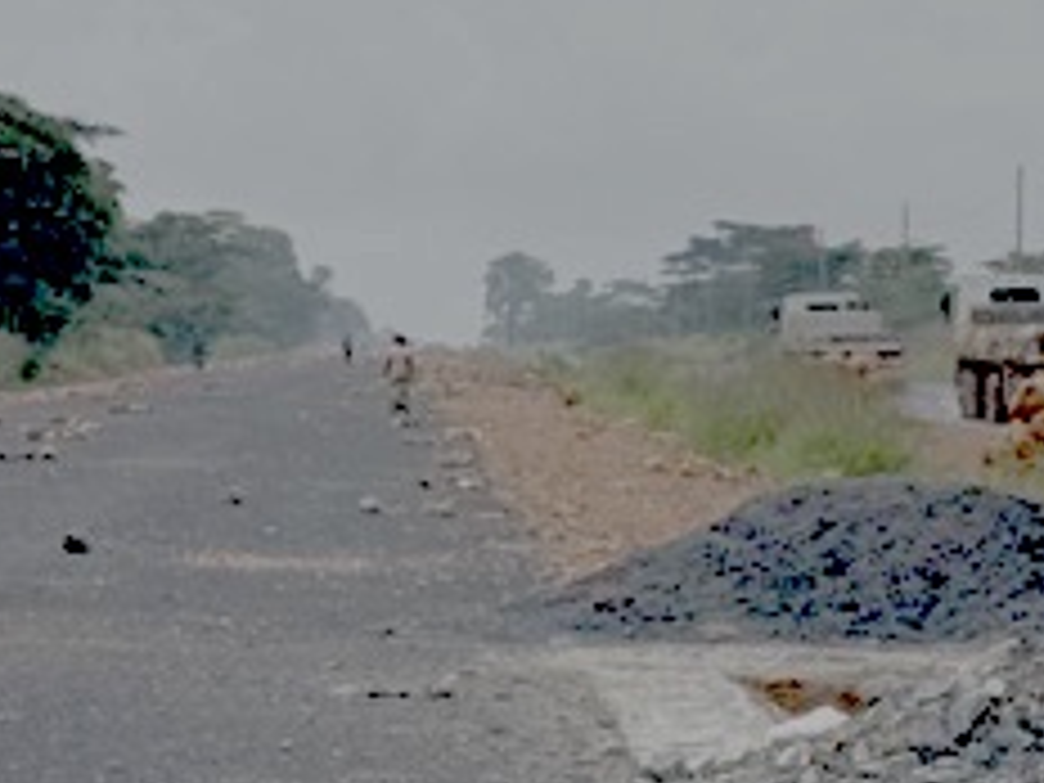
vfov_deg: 6.0
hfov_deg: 7.8
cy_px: 414
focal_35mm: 248
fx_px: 7480
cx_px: 1692
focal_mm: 6.76
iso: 64
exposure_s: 1/5848
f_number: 1.78
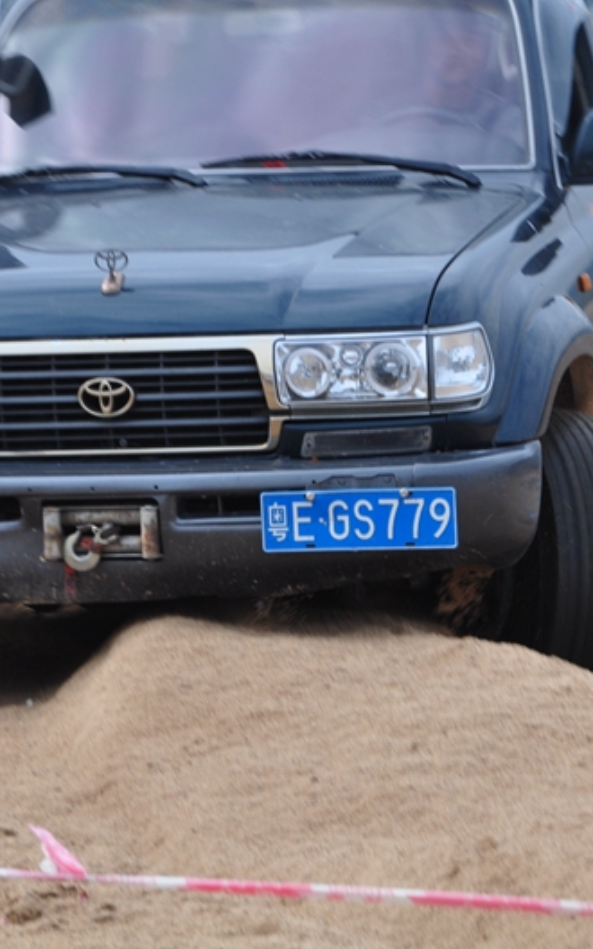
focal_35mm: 208
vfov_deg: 10.1
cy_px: 474
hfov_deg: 6.3
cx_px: 322
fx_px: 5378
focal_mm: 90
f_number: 16
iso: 250
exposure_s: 1/80
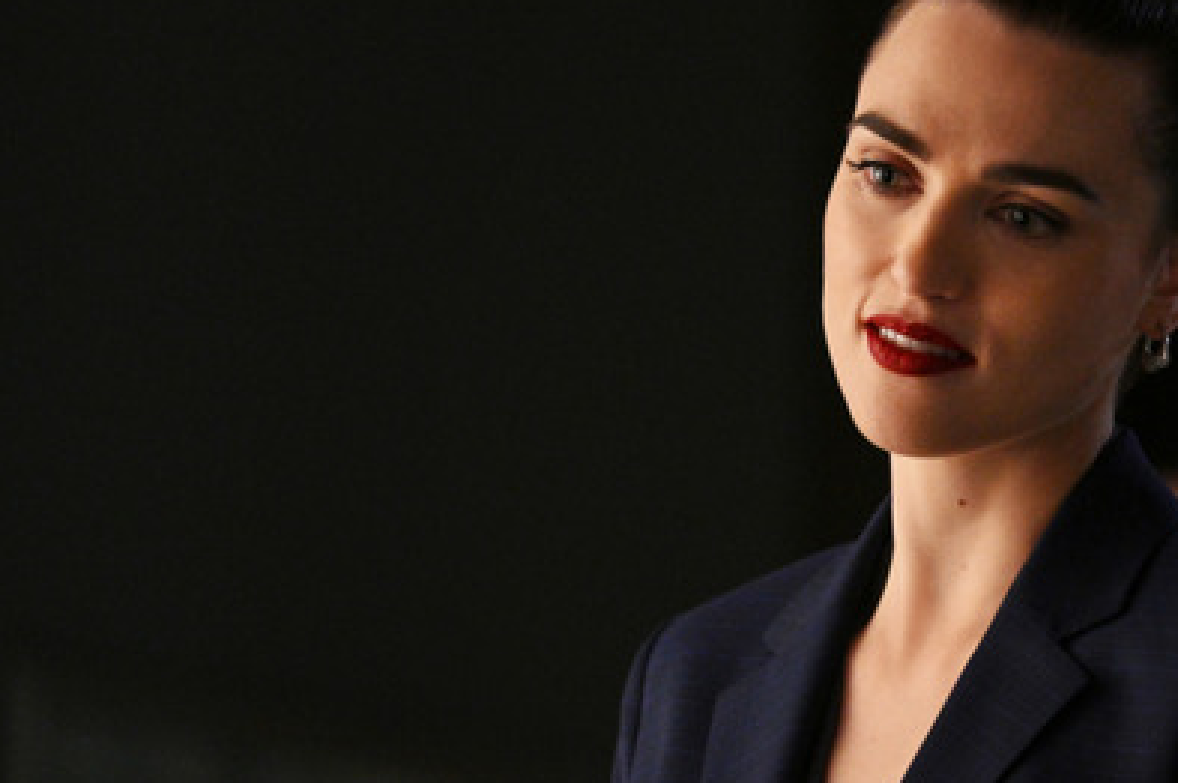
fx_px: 6473
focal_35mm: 198
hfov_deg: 10.4
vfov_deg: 6.9
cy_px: 448
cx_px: 969
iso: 6400
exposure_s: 1/125
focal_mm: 100
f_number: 2.8
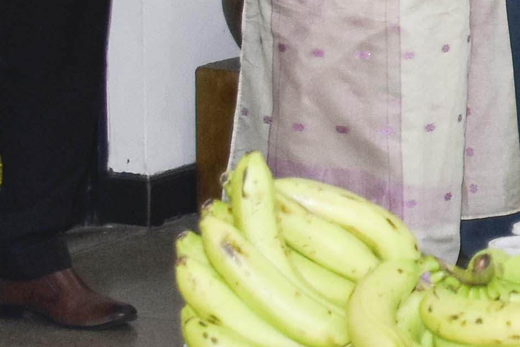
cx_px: 1492
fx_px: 3195
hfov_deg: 8.1
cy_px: -237
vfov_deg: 6.1
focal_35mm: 221
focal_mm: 23
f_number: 3.8
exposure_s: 1/60
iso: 400
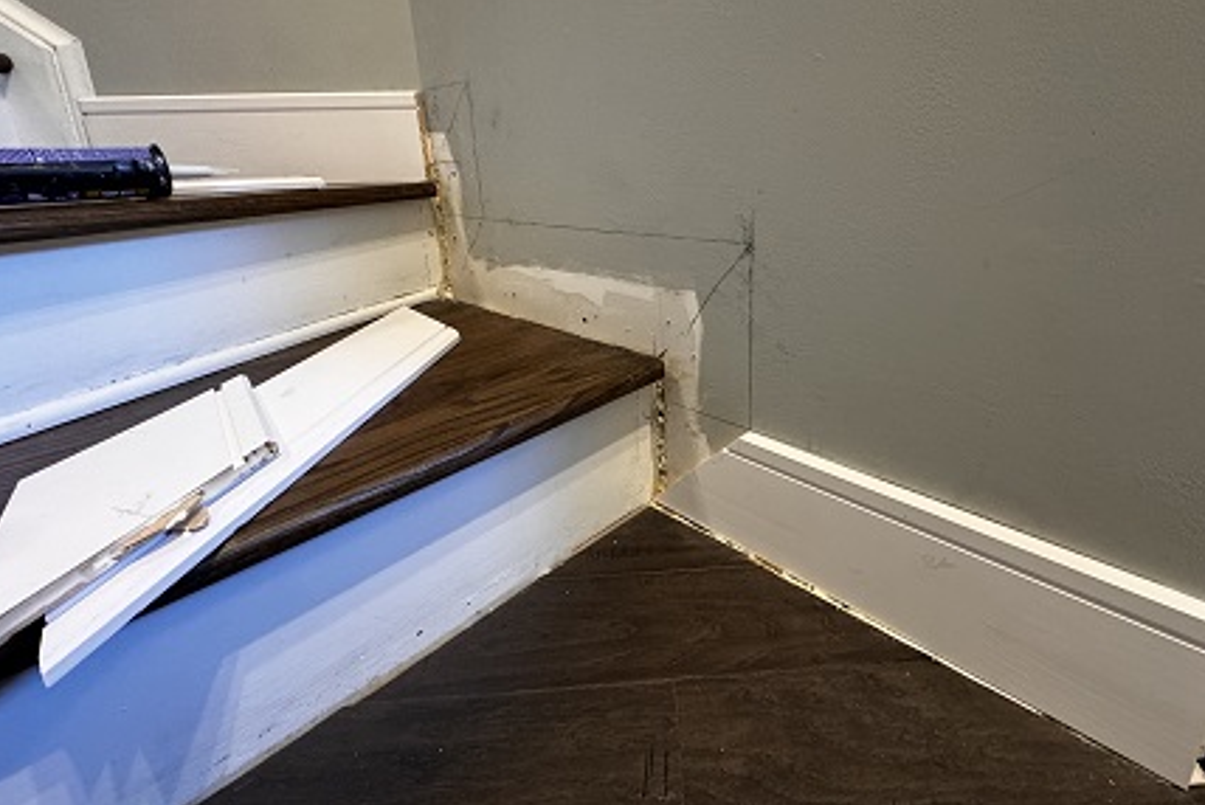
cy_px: 325
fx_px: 569
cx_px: 673
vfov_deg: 69.9
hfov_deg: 92.8
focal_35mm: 17
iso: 500
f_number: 2.2
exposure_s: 1/60
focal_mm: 2.22
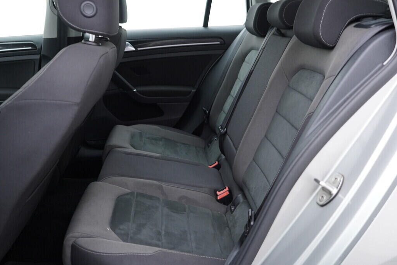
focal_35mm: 36
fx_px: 397
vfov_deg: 36.9
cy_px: 132
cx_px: 198
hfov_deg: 53.1
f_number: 2.8
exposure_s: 1/40
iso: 200
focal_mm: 24
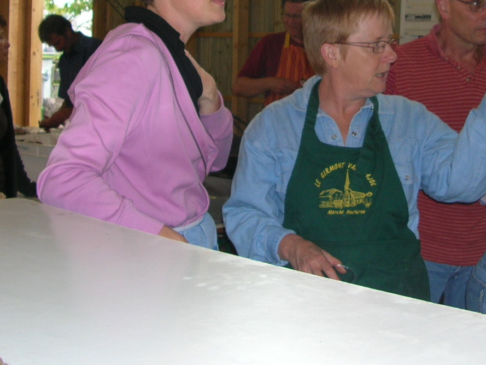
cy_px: 62
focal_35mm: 63
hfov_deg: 30.3
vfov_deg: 22.9
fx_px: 885
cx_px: 348
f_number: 2.8
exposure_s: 1/60.1
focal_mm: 5.8
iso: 56
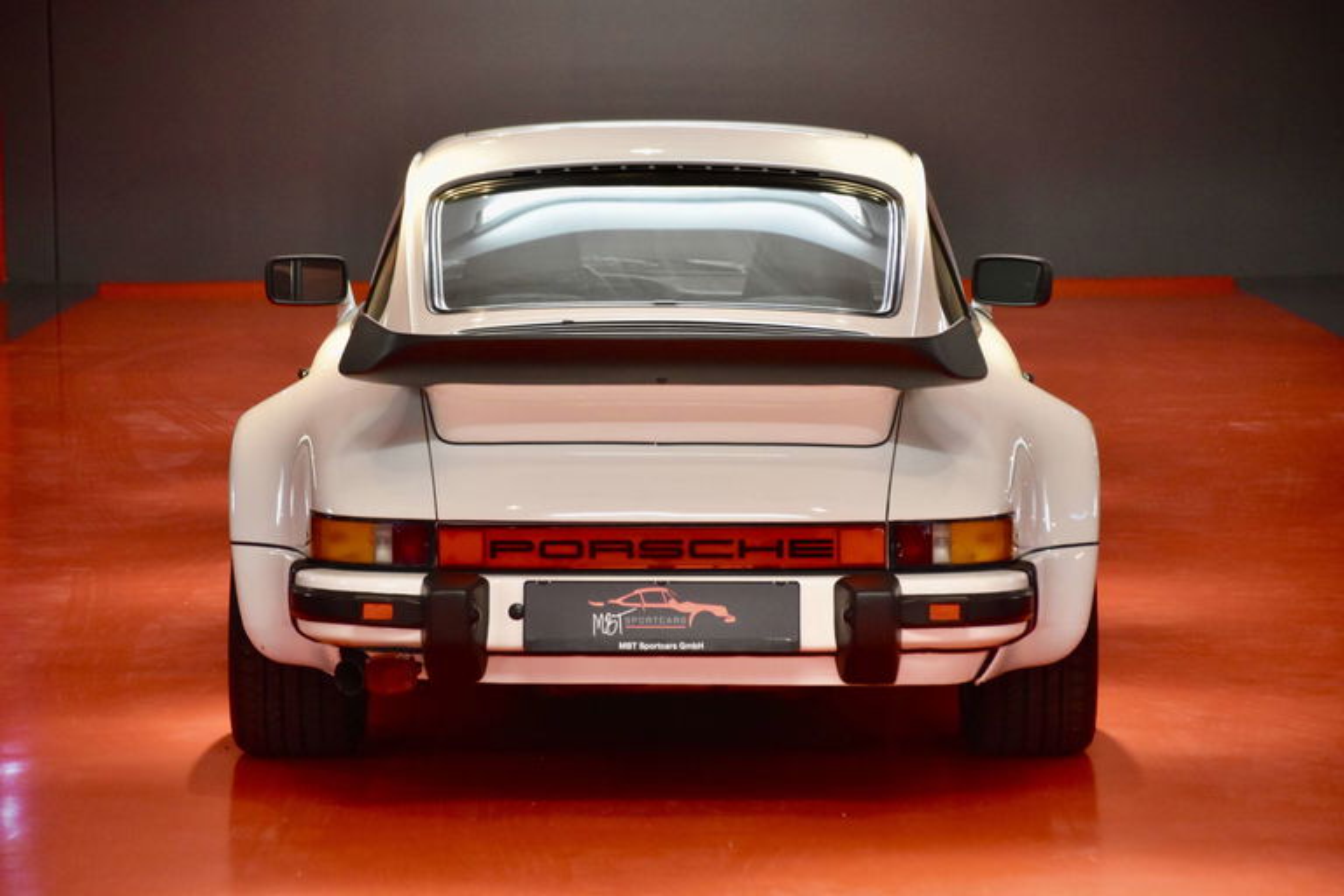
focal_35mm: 147
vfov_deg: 9.3
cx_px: 672
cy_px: 448
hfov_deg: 14.0
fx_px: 5488
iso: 2500
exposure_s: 1/60
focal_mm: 98
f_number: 5.6
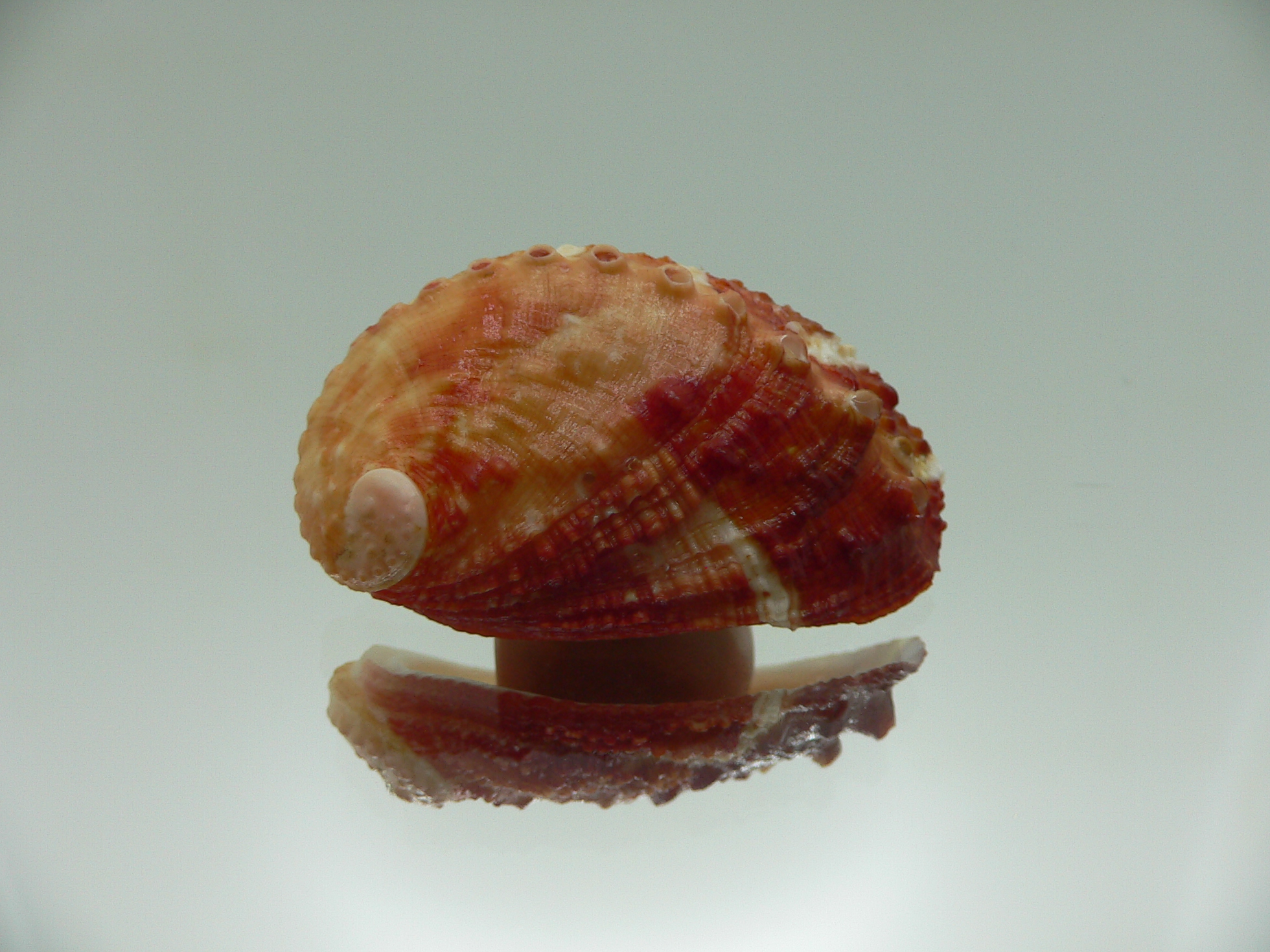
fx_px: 1321
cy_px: 471
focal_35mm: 36
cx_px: 633
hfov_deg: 51.4
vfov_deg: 39.7
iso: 80
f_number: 2.8
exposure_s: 1/80
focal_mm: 4.6
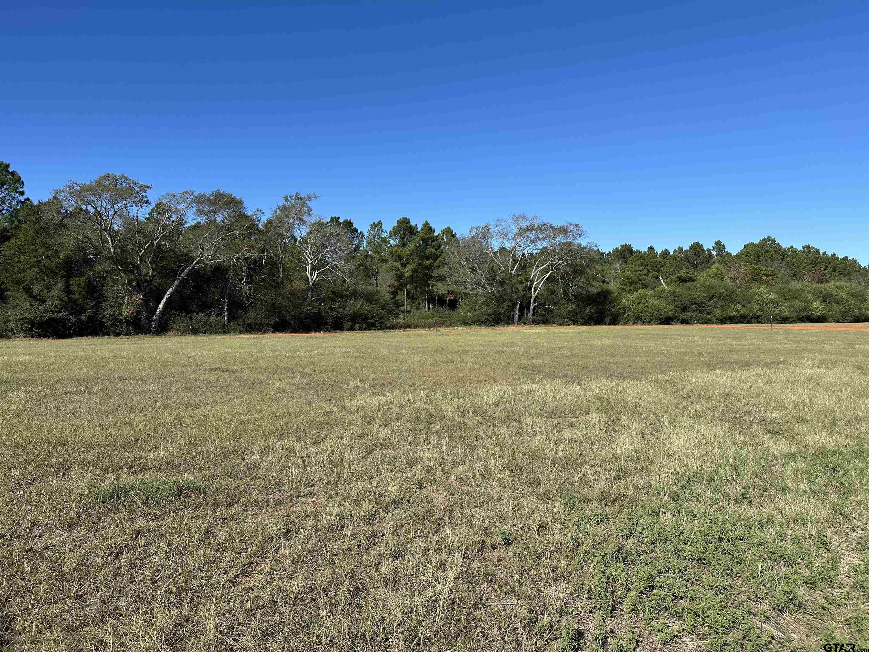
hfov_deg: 71.6
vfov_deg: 56.8
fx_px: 602
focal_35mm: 24
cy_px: 326
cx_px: 434
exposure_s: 1/4184
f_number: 1.78
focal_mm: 6.86
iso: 80
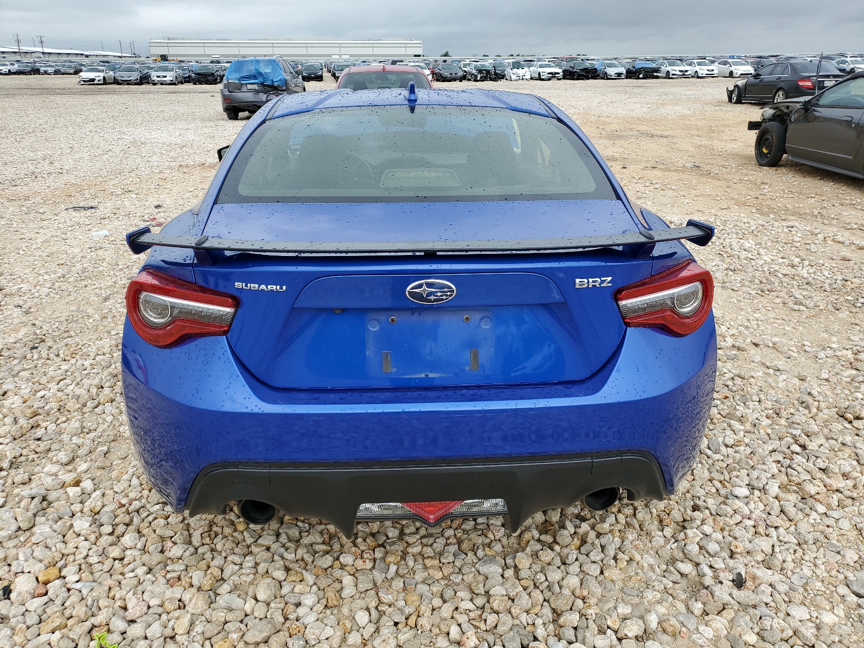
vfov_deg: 53.1
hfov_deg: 67.3
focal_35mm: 26
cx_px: 432
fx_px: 649
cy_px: 324
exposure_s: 1/1667
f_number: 1.5
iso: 50
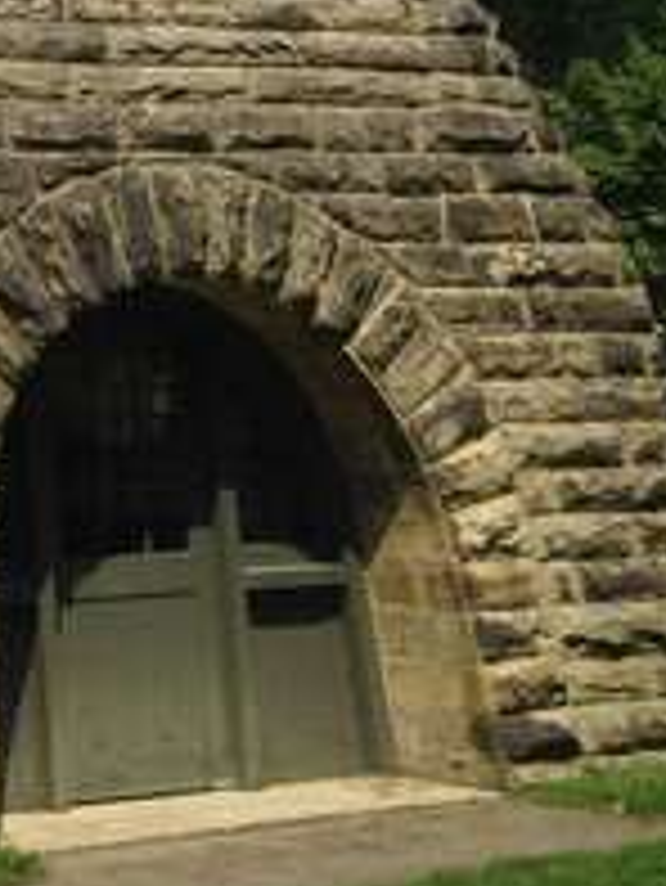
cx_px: -405
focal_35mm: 134
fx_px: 3434
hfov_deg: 10.6
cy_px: -733
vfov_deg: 13.2
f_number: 2.4
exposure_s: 1/1642
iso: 50
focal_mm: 4.12
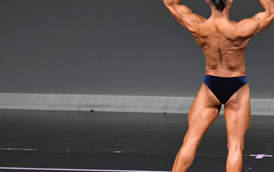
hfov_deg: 3.7
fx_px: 4287
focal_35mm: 574
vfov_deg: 2.3
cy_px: 105
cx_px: 207
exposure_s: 1/400
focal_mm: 230
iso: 4000
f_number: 5.6
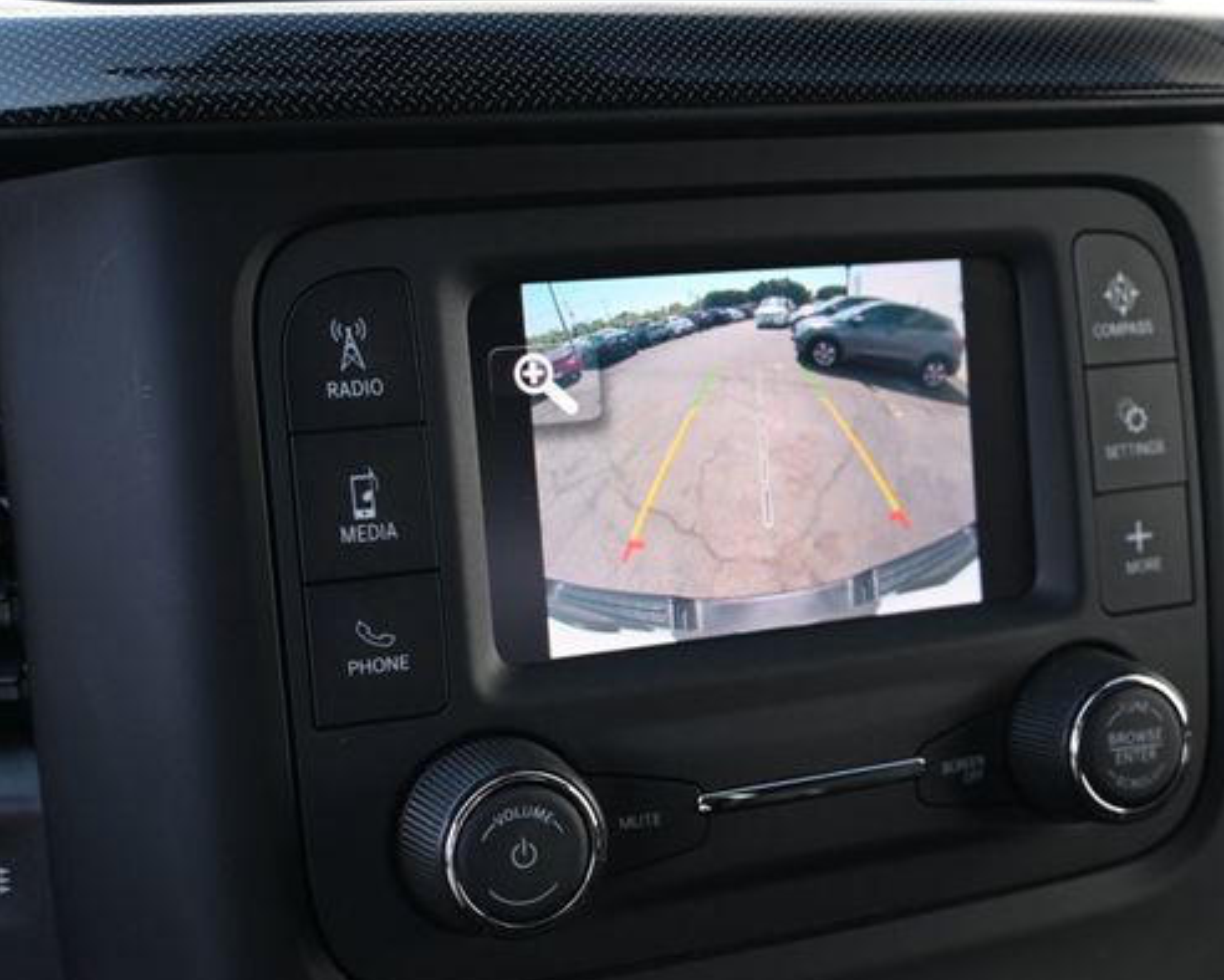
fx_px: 1823
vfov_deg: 30.1
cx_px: 714
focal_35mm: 50
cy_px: 492
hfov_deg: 37.0
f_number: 4.5
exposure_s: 1/125
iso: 450
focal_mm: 27.5
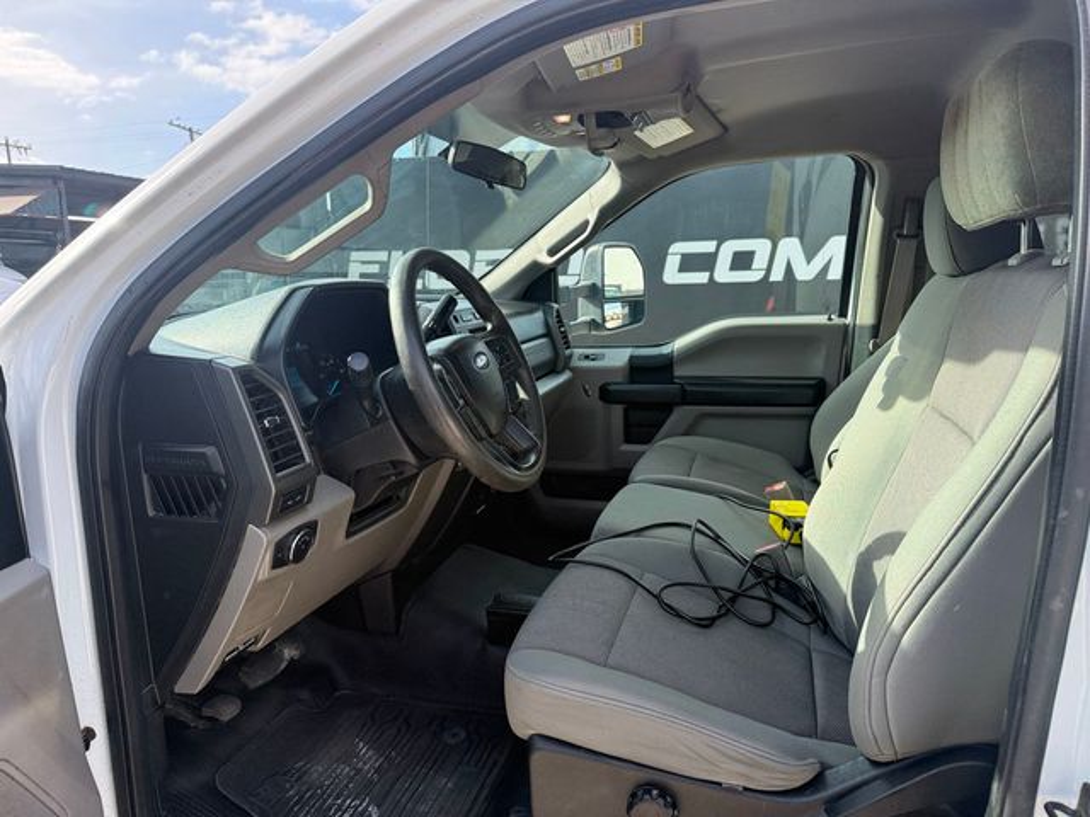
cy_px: 408
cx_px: 545
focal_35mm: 24
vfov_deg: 56.8
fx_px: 756
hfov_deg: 71.6
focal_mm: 6.76
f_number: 1.78
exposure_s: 1/1075
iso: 100
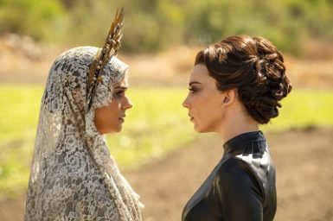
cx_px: 166
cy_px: 110
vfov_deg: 3.0
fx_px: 4177
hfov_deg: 4.6
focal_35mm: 452
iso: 400
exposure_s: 1/320
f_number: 8
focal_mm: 301.1
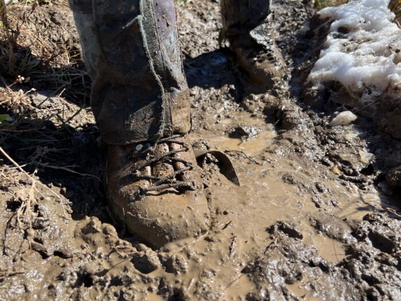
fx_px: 301
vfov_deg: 53.1
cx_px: 200
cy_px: 150
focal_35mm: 26
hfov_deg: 67.3
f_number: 1.5
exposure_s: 1/2008
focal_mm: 5.7
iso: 50
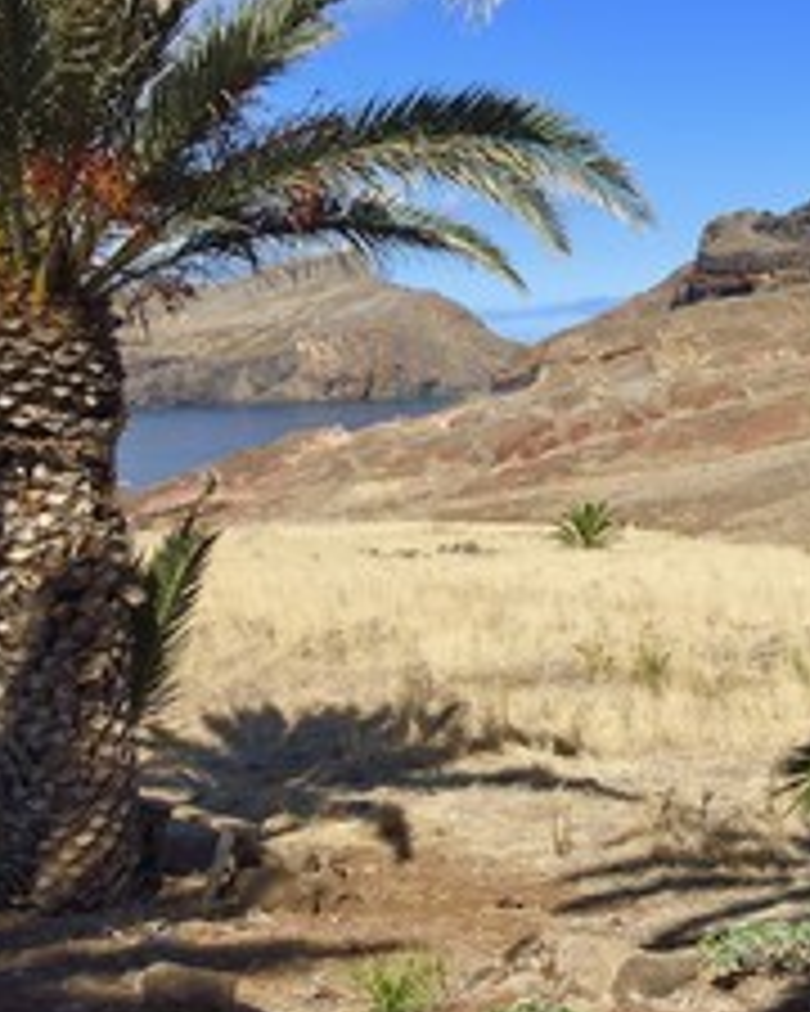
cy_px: 454
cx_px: 655
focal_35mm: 51
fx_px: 1528
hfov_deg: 29.0
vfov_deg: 36.6
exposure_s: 1/250
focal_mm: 29
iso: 200
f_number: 13
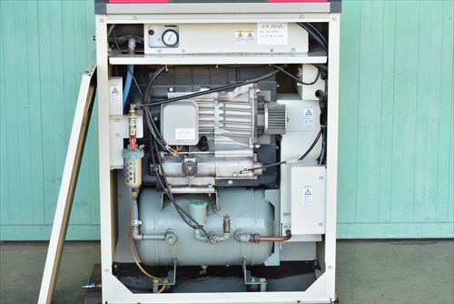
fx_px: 1173
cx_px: 227
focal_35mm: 93
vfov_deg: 14.7
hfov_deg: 21.9
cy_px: 152
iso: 1250
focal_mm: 62
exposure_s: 1/200
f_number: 6.3
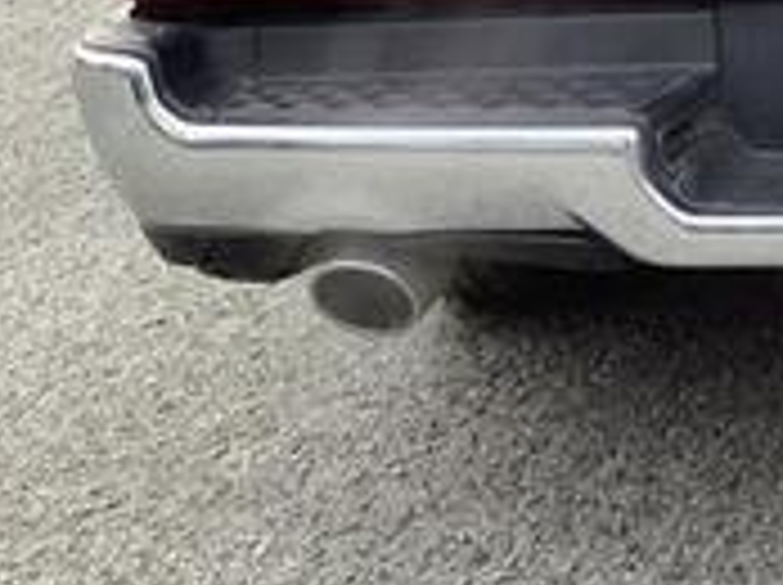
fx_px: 2033
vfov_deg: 15.9
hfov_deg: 20.1
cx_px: 1004
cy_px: -58
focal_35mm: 90
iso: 50
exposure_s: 1/120
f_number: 2.4
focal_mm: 3.3
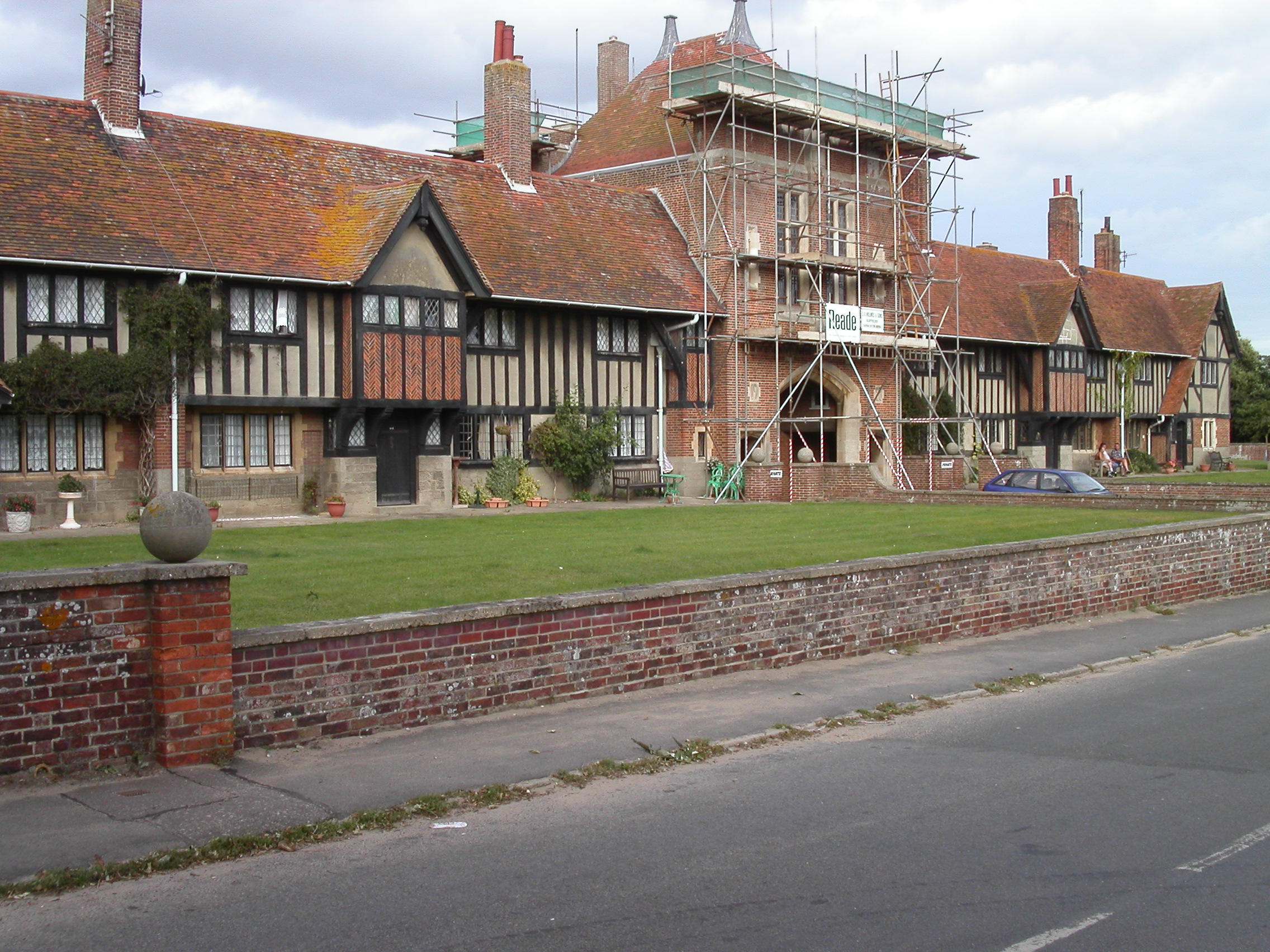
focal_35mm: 40
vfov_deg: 36.0
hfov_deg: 46.8
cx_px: 635
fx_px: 1468
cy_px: 476
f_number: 8
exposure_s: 1/90
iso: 100
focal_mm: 8.4
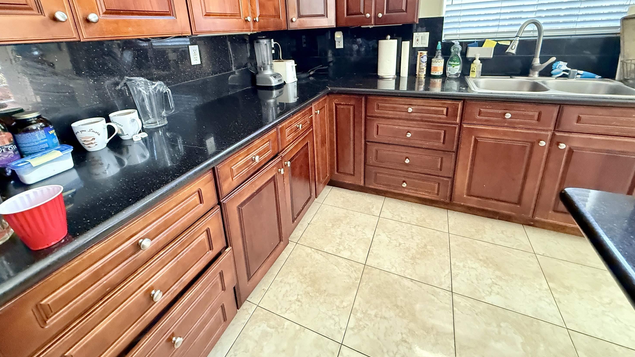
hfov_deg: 99.3
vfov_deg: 65.2
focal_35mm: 16
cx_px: 307
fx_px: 269
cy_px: 117
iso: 800
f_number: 2.2
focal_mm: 2.22
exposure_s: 1/48
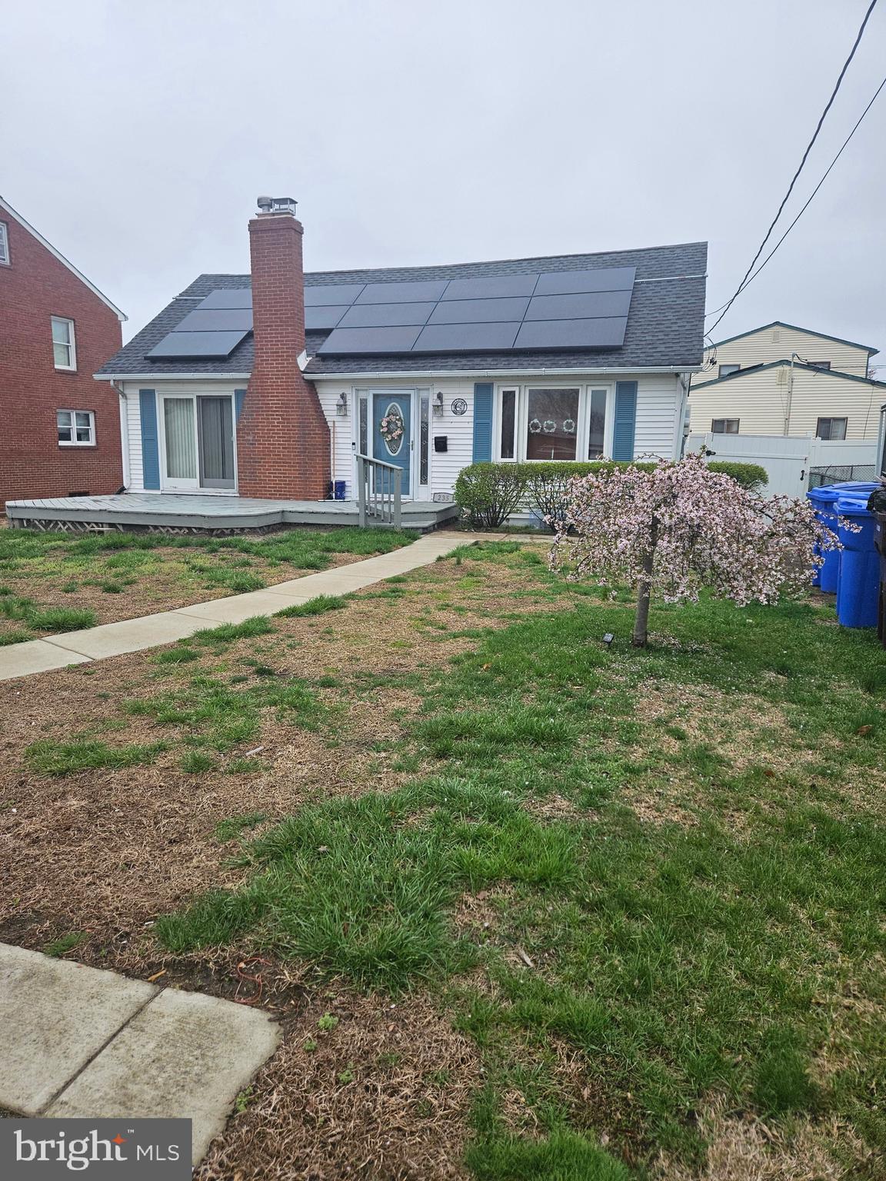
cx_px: 443
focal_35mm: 23
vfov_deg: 73.9
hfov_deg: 58.9
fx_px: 785
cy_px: 590
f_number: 1.8
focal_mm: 5.4
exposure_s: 1/2000
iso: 50
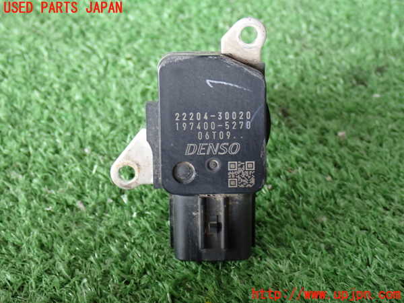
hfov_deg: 33.2
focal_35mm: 58
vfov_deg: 25.2
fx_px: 677
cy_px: 152
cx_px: 202
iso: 500
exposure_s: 1/60
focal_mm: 10.35
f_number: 3.5
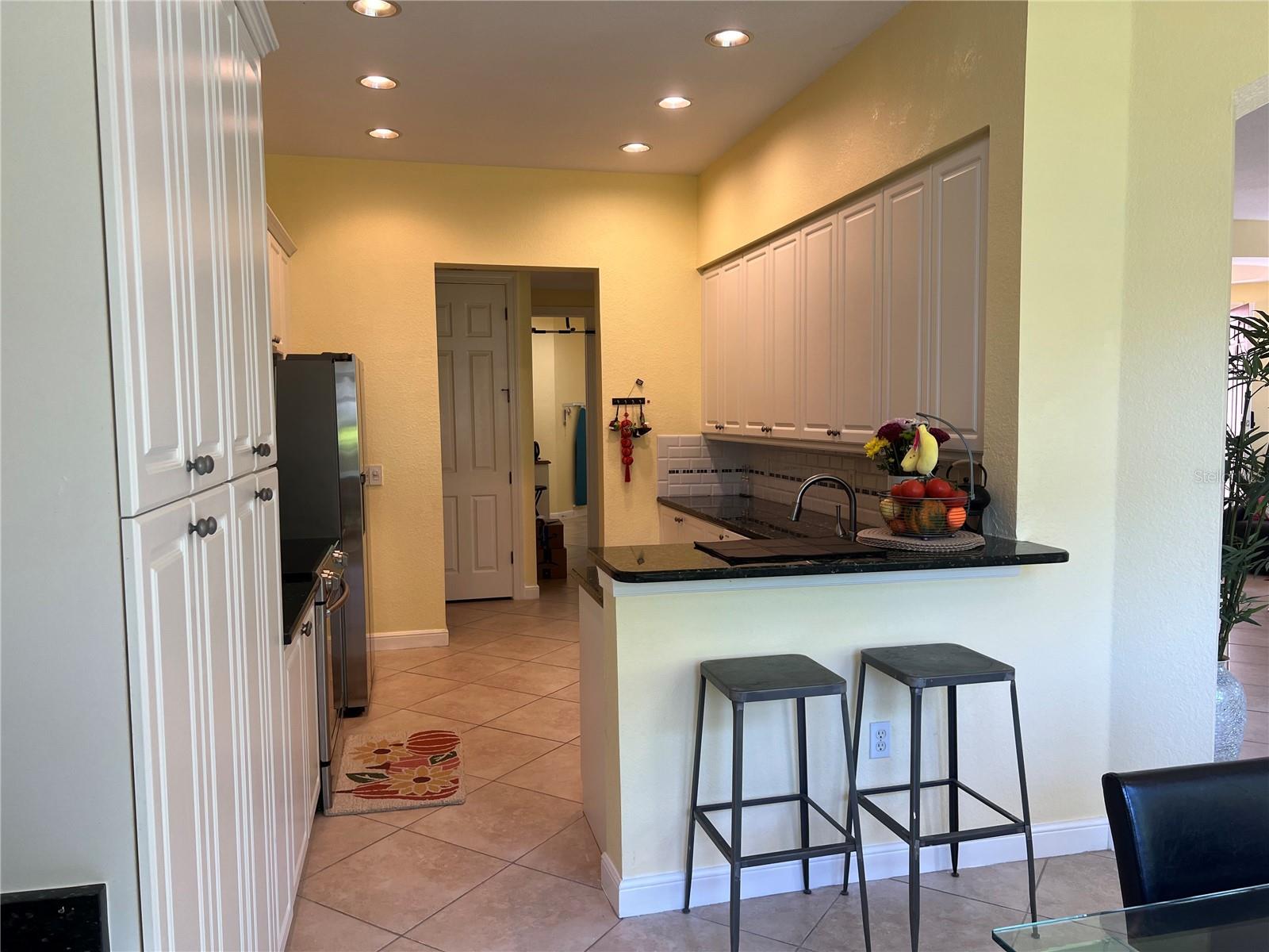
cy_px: 476
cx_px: 634
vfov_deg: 53.1
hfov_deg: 67.3
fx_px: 953
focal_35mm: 26
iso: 64
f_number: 1.5
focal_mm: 5.7
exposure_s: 1/120
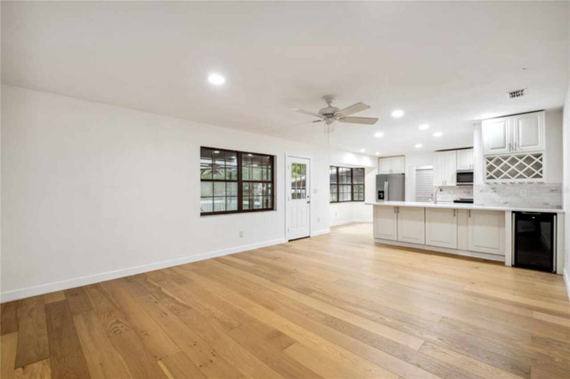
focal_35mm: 15
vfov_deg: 77.3
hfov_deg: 100.4
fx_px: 237
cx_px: 285
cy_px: 190
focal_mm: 10
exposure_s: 1/10
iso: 400
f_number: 8
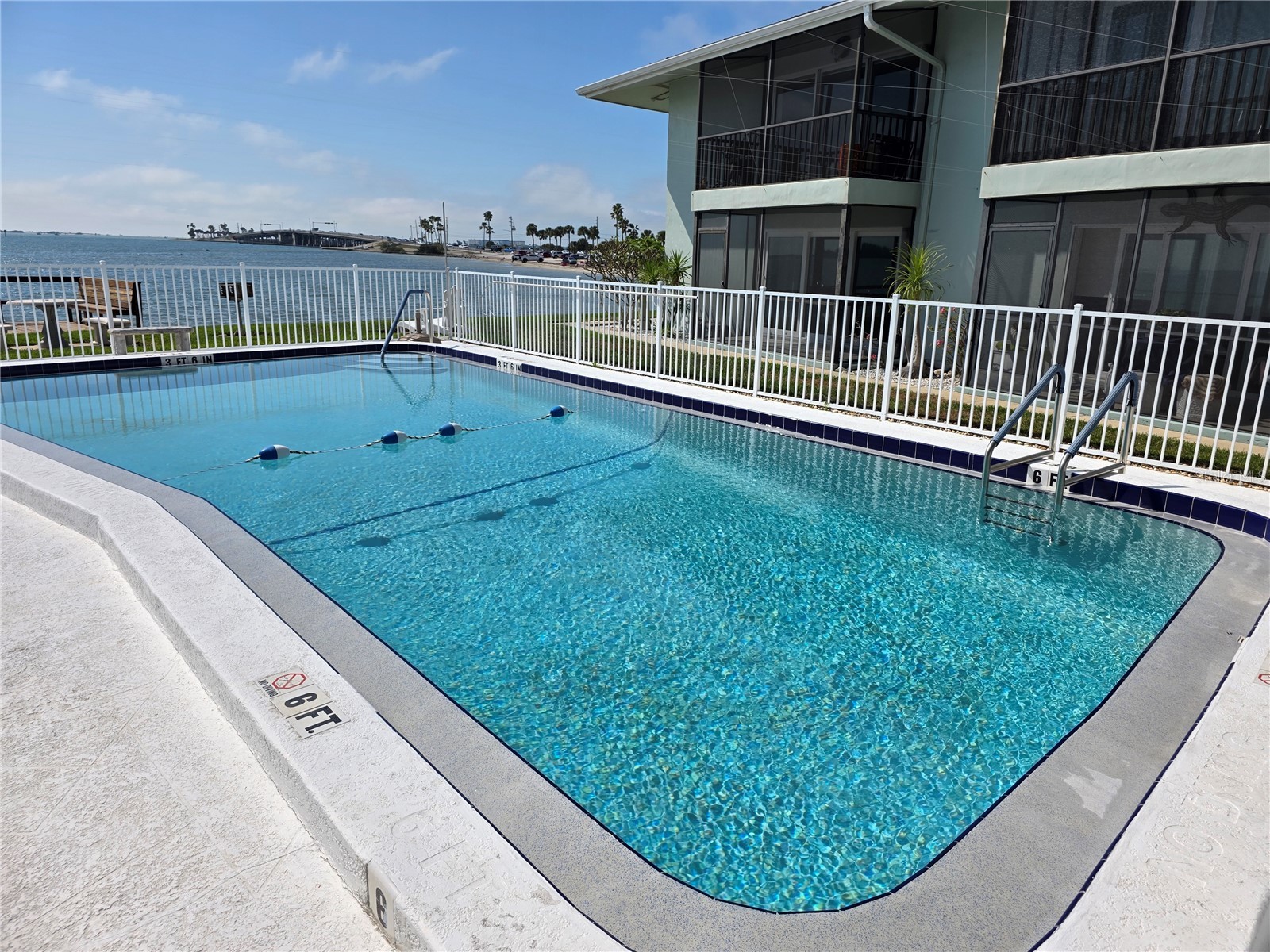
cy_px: 476
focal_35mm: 23
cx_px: 635
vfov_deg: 58.9
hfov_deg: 73.9
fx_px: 844
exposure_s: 1/7944
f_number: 1.7
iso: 40
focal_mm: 6.3
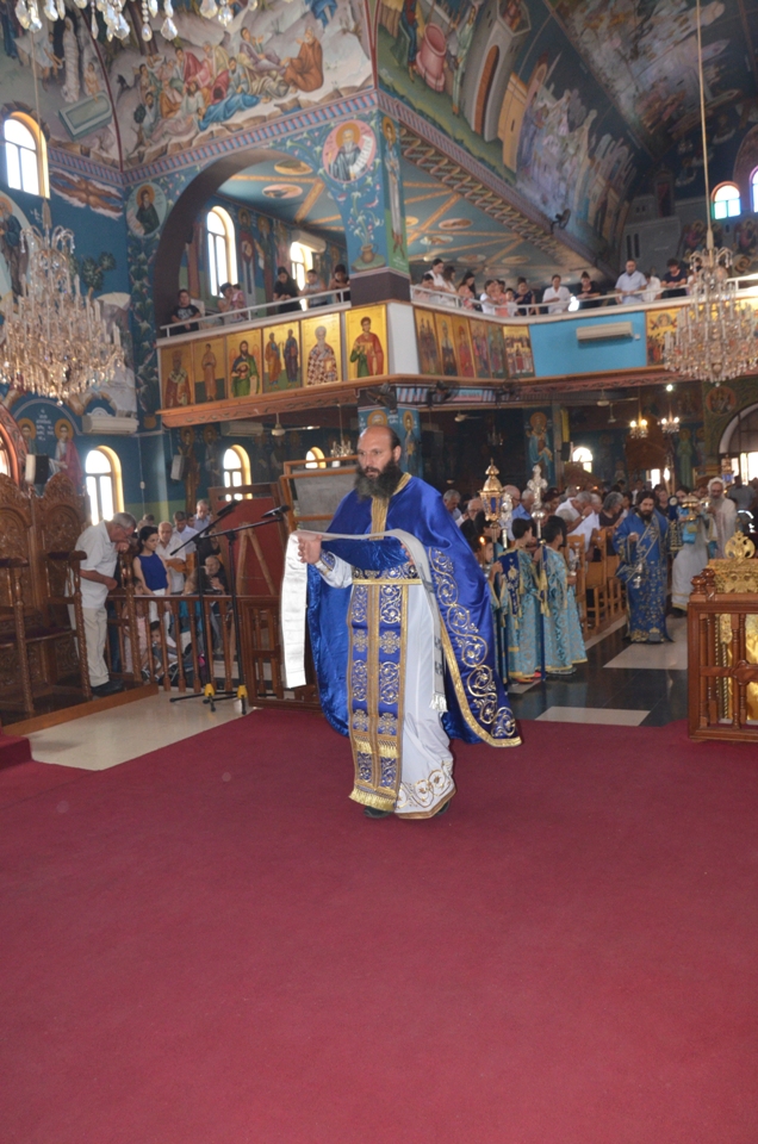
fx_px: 856
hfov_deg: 47.7
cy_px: 572
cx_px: 379
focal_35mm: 27
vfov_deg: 67.5
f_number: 6.3
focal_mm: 18
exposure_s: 1/60
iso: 2000
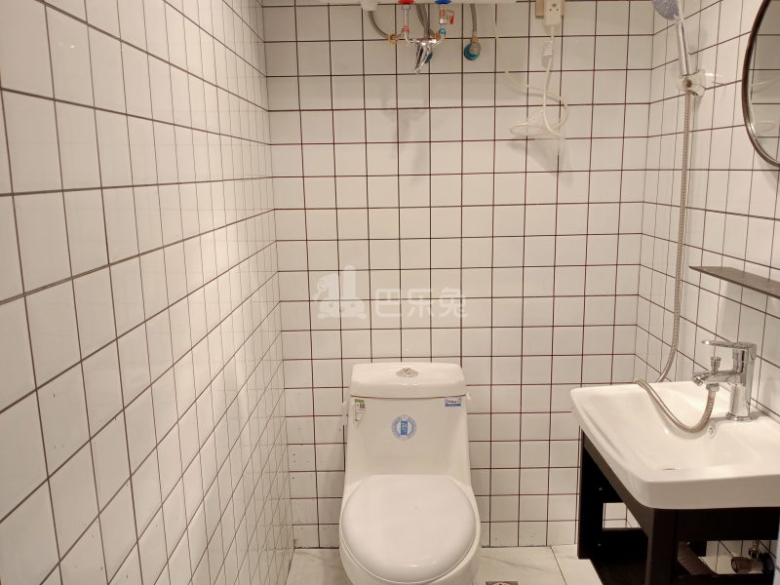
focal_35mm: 28
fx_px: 631
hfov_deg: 63.4
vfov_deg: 49.7
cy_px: 292
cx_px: 390
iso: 217
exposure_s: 1/100
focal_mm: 4.05
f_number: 1.8
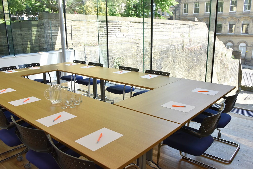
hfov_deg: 58.7
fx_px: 225
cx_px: 126
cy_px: 84
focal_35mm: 32
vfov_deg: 41.1
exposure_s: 1/160
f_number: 11
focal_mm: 32
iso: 1600
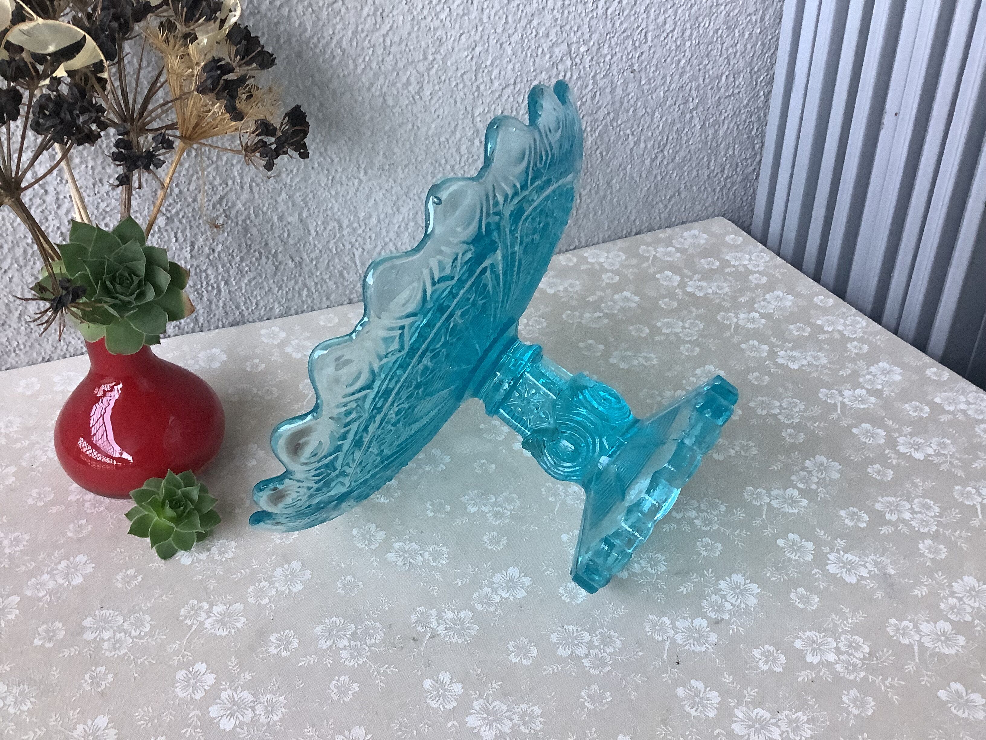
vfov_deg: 45.4
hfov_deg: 58.4
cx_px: 493
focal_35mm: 31
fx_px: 883
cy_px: 370
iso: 250
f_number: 2.4
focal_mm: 3.3
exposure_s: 1/60
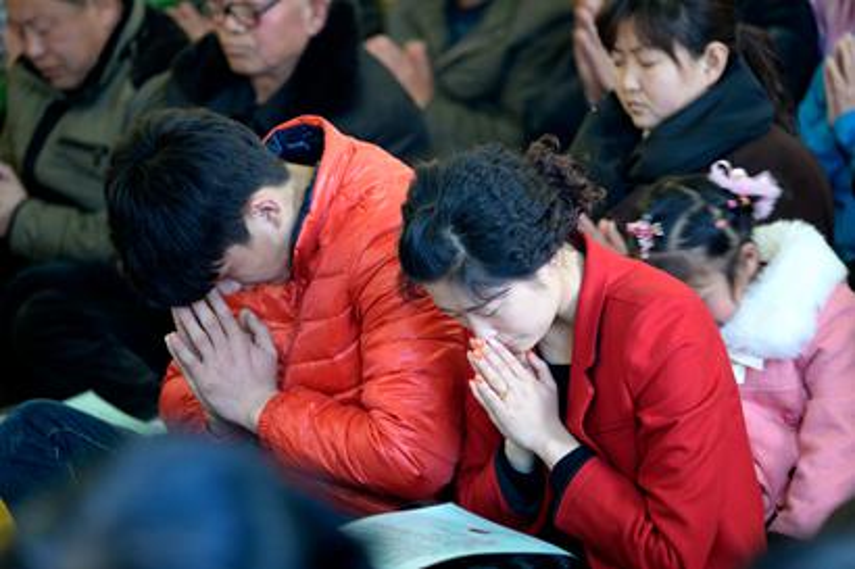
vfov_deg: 6.9
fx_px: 4748
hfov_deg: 10.3
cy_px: 284
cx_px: 428
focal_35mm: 200
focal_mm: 200
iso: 800
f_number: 4.5
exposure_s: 1/15
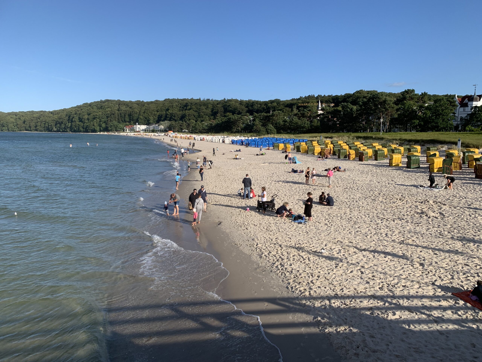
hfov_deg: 67.3
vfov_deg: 53.1
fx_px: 362
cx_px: 241
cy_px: 181
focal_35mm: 26
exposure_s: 1/2160
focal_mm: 4.25
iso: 25
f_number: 1.8
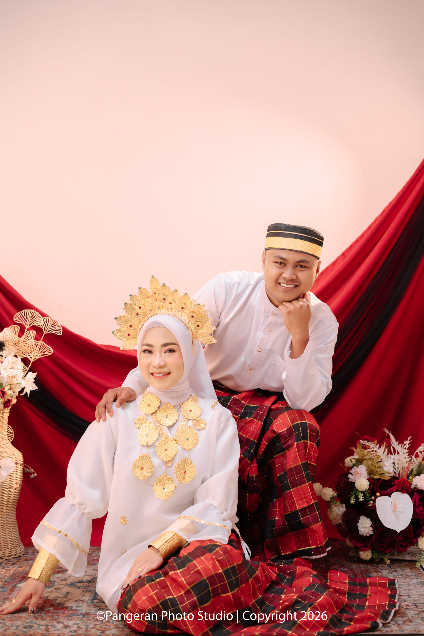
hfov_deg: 27.0
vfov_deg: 39.6
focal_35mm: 50
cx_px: 212
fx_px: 883
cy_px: 318
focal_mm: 50
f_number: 2.8
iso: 800
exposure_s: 1/160
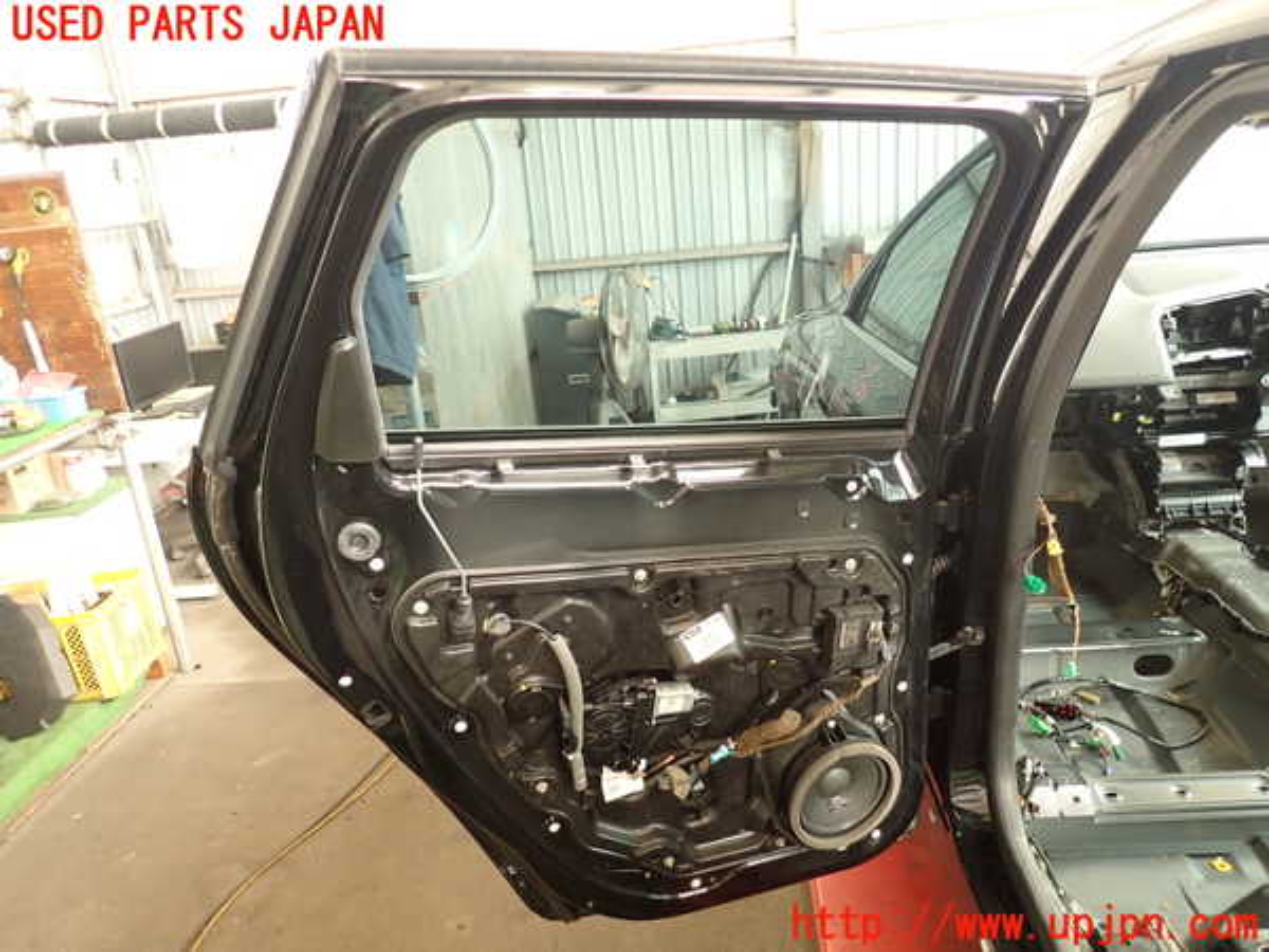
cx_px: 634
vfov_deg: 54.9
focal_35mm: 25
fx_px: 916
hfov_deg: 69.4
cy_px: 476
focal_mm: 4.5
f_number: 2
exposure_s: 1/40
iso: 200
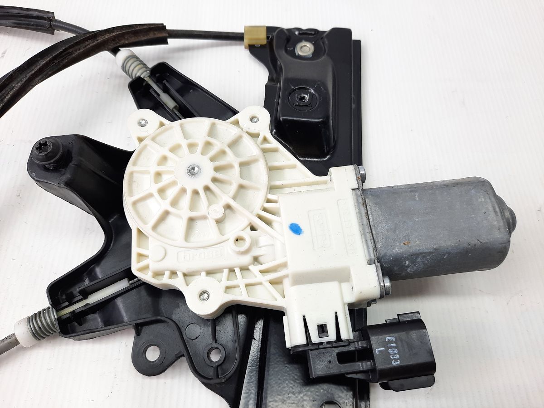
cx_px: 272
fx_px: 393
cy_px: 204
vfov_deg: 54.9
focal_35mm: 25
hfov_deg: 69.4
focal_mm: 4.6
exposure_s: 1/50
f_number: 2
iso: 50
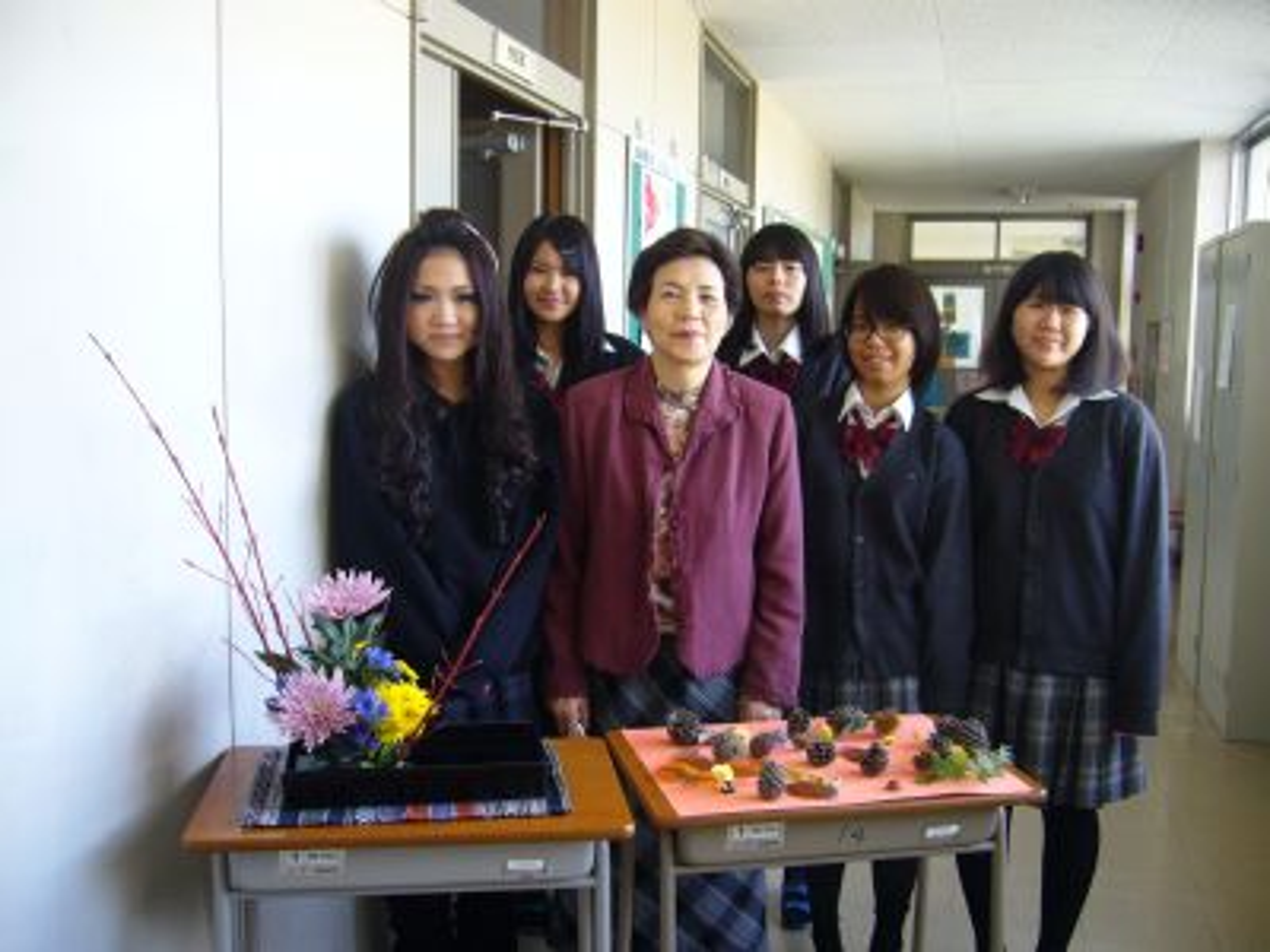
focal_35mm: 35
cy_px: 476
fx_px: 1284
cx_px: 635
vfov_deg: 40.7
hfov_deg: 52.6
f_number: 2.8
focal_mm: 5.8
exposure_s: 1/25
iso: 100
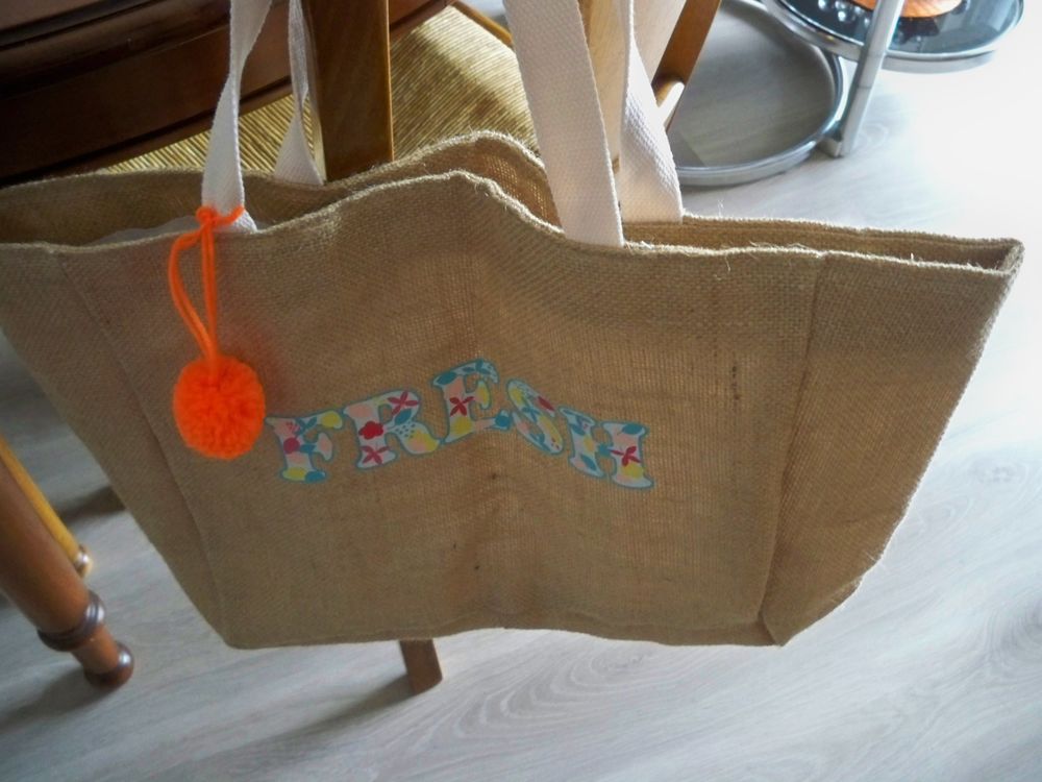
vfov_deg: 40.7
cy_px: 391
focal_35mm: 35
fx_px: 1054
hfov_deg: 52.6
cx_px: 521
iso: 500
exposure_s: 1/30
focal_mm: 6.3
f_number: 3.1
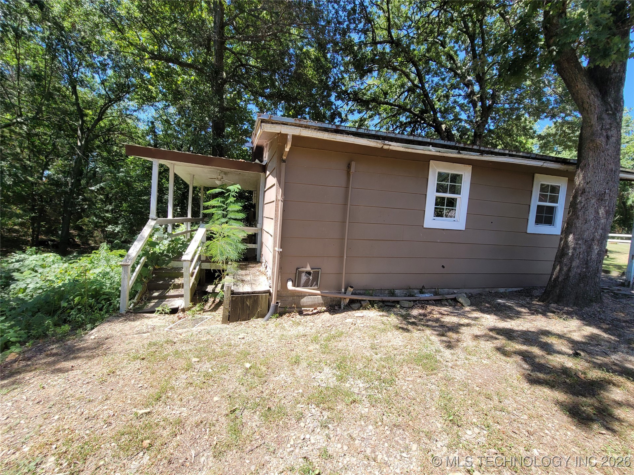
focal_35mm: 13
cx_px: 317
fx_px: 238
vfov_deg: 89.9
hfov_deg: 106.2
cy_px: 238
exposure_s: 1/565
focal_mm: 2.2
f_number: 2.2
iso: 64
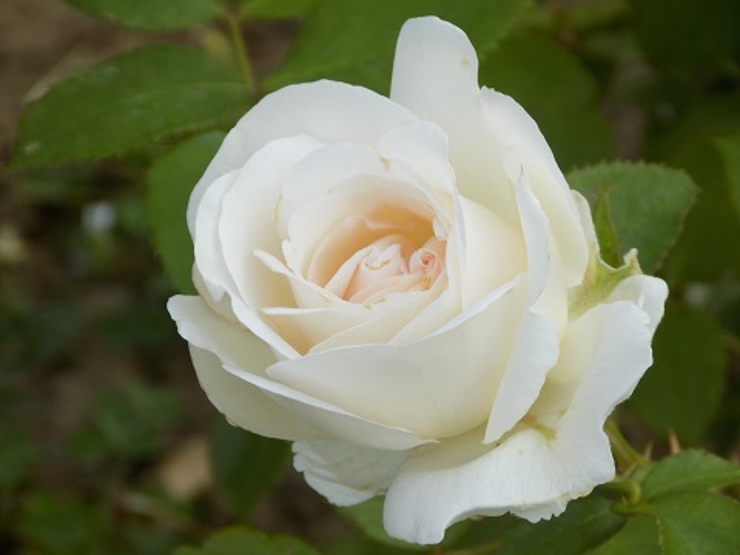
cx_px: 370
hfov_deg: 7.6
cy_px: 278
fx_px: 5537
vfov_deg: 5.7
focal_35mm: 259
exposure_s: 1/100
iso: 80
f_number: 5.7
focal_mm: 46
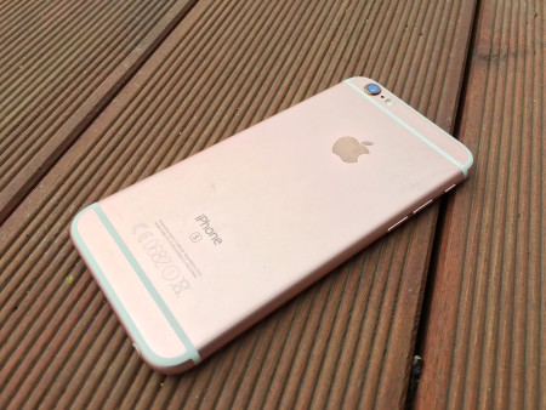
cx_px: 273
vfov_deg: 48.3
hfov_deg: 61.6
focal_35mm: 29
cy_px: 205
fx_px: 458
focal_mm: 4.15
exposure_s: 1/114
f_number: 2.2
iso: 25
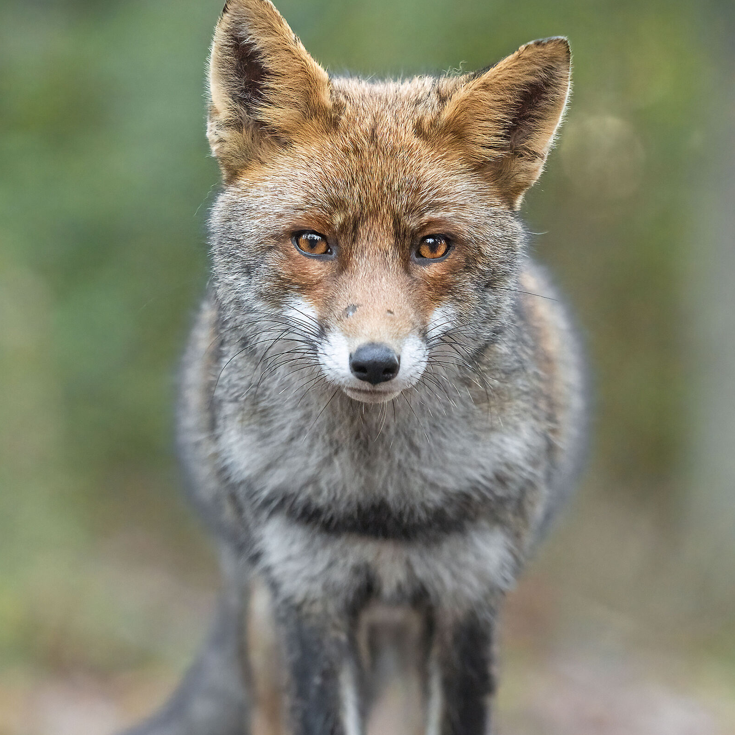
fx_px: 6918
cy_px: 435
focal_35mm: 288
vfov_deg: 6.1
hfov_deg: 6.1
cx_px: 367
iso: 2500
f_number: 2.8
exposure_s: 1/320
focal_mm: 150
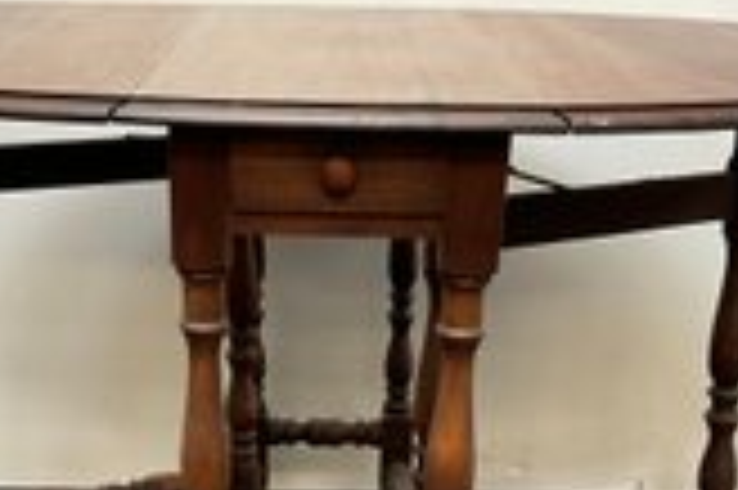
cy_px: 506
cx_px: 335
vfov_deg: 20.7
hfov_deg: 31.9
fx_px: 1290
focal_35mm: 63
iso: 125
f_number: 1.8
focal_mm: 3
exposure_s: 1/60
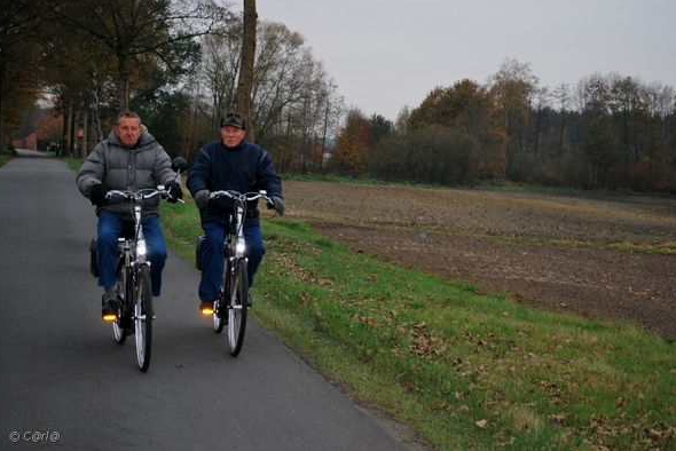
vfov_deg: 22.3
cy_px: 227
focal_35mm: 61
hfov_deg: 32.9
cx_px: 336
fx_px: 1146
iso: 220
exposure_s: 1/60
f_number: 5.3
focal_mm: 40
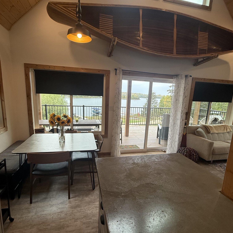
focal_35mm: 19
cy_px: 124
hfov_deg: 77.7
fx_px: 145
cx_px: 116
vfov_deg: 77.6
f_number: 2.2
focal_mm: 2.22
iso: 64
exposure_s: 1/120
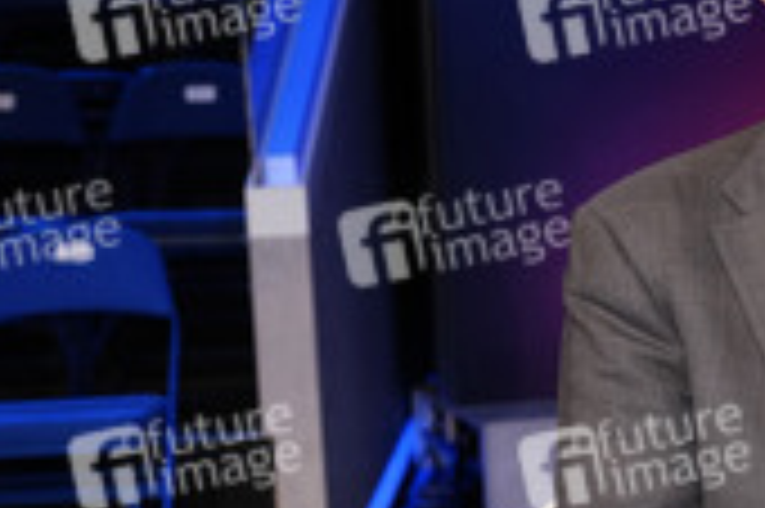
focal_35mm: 109
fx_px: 2314
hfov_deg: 17.7
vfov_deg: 12.5
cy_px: 346
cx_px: 965
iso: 2000
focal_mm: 41
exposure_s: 1/125
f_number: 5
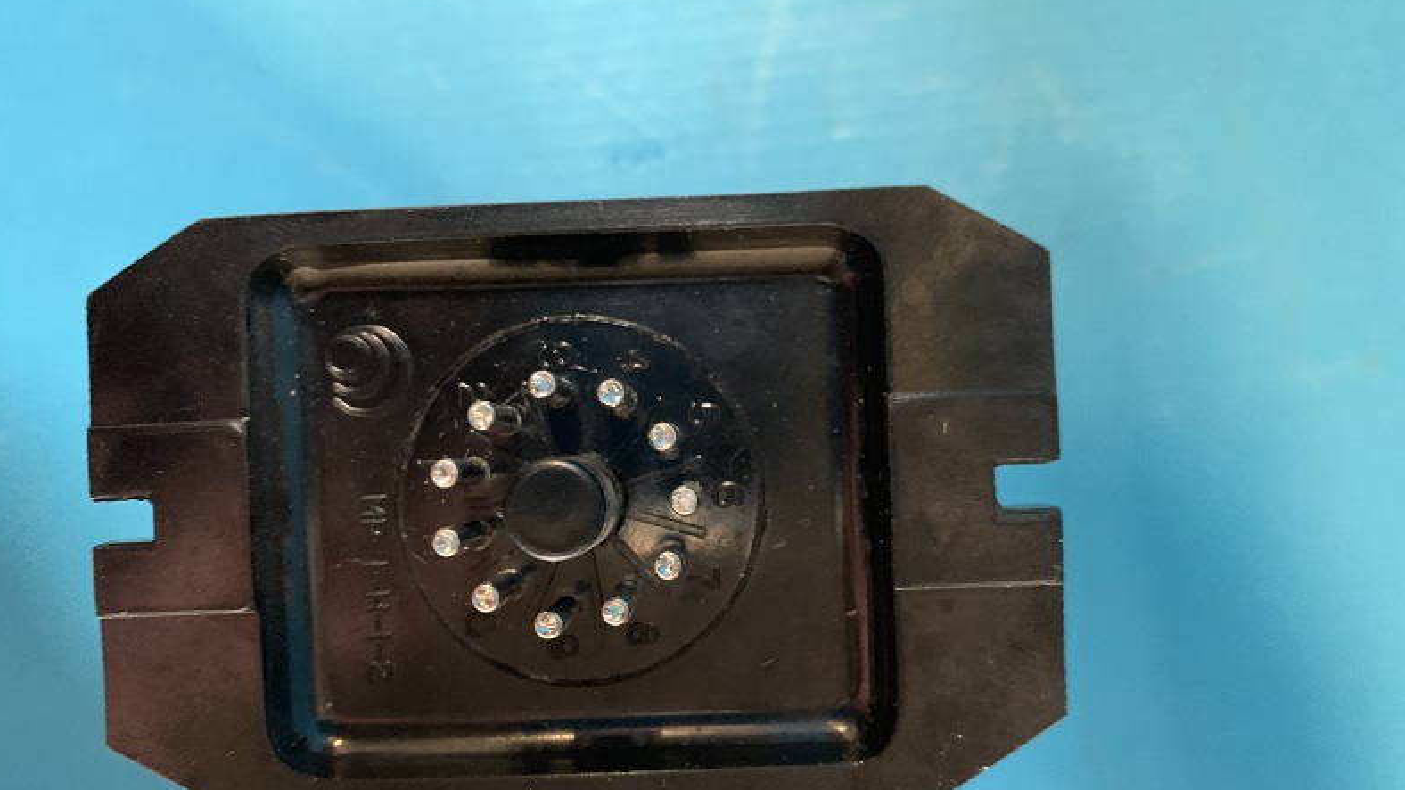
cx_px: 700
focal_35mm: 29
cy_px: 475
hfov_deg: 66.1
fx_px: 1080
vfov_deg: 40.0
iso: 640
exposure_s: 1/30
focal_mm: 4.25
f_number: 1.8
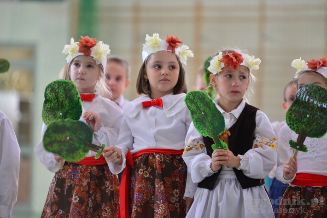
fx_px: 1817
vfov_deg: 6.9
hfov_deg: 10.3
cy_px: 109
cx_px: 164
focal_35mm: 200
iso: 500
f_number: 2.8
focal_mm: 200
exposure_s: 1/200
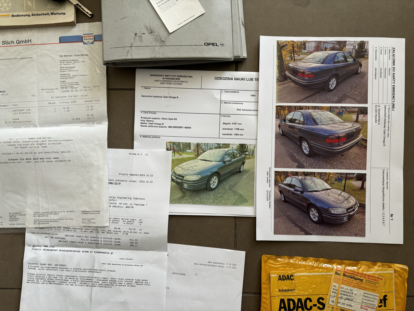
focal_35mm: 26
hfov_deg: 67.3
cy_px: 156
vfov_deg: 53.1
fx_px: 311
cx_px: 207
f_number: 1.6
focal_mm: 5.96
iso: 125
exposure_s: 1/121
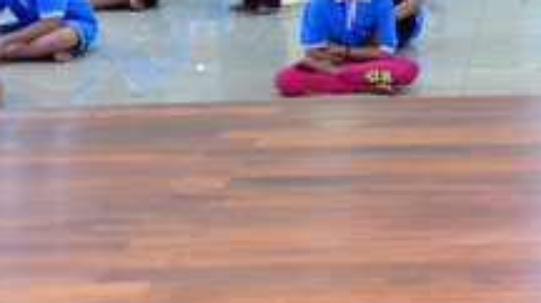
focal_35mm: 139
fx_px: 1992
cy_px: -120
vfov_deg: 8.5
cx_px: 804
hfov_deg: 14.5
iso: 1250
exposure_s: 1/50
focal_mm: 44
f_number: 4.5
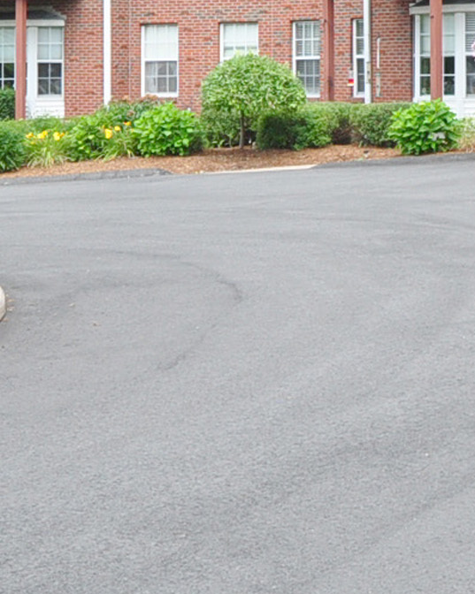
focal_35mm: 85
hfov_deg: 16.9
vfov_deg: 21.7
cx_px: 632
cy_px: 1
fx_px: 1495
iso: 320
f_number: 8
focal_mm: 14
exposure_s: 1/250
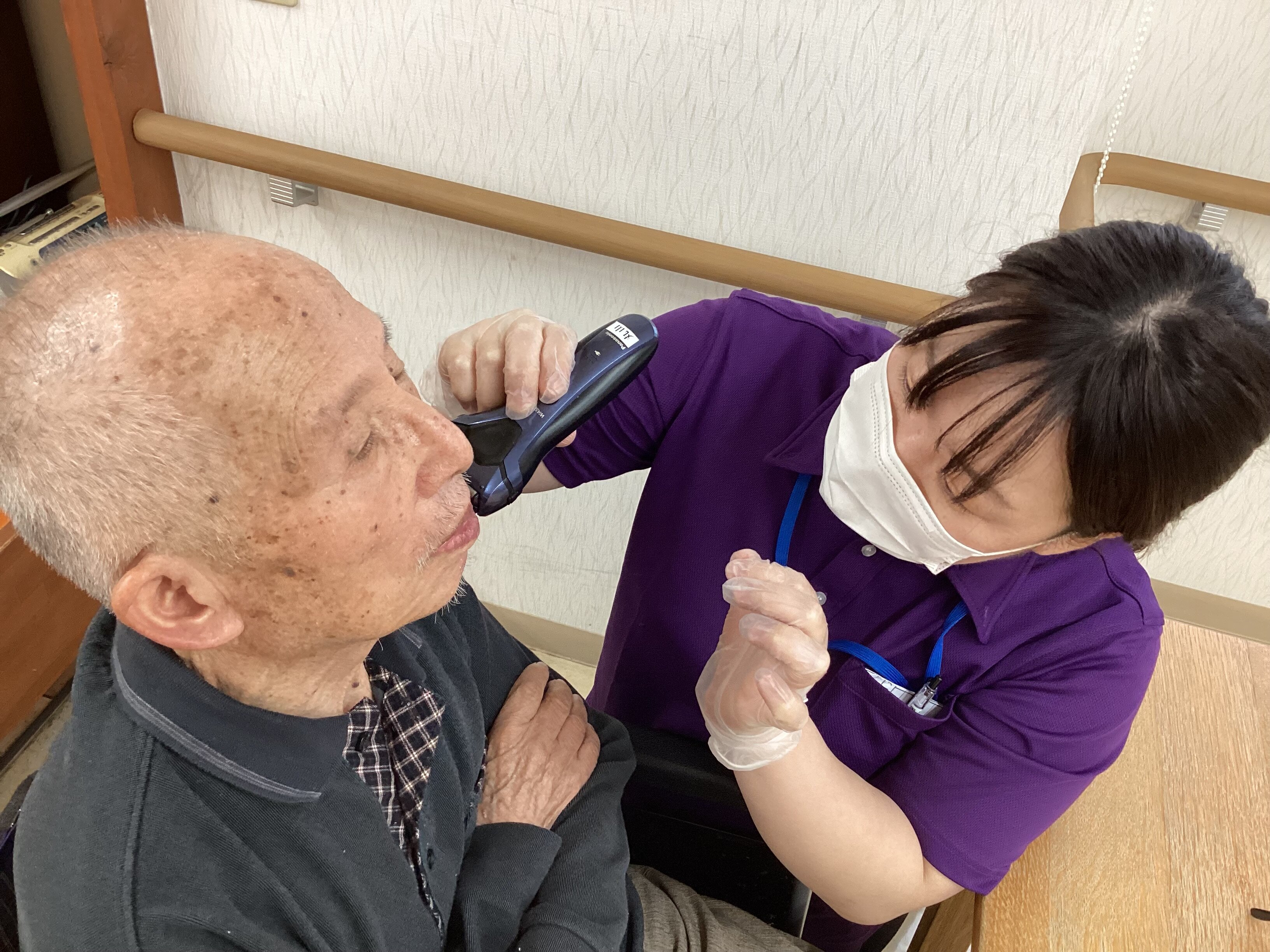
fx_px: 1137
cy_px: 476
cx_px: 635
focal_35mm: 31
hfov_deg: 58.4
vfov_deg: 45.4
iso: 160
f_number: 2.4
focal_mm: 3.3
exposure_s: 1/50
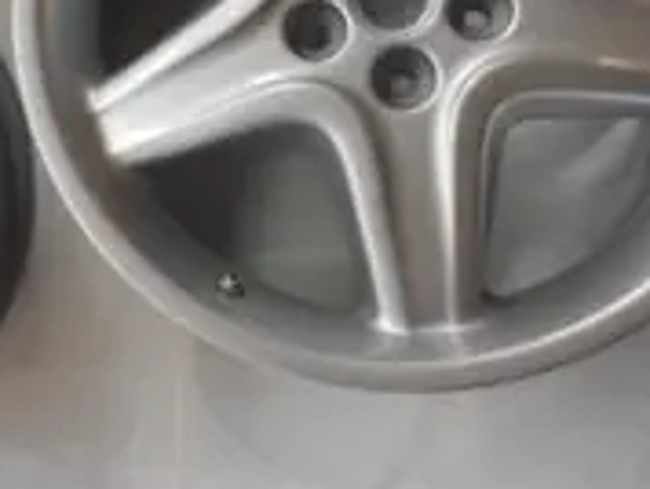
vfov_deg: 20.9
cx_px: 40
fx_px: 1316
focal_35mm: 70
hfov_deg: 26.6
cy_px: 113
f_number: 3.2
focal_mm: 4.6
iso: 80
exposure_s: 1/160
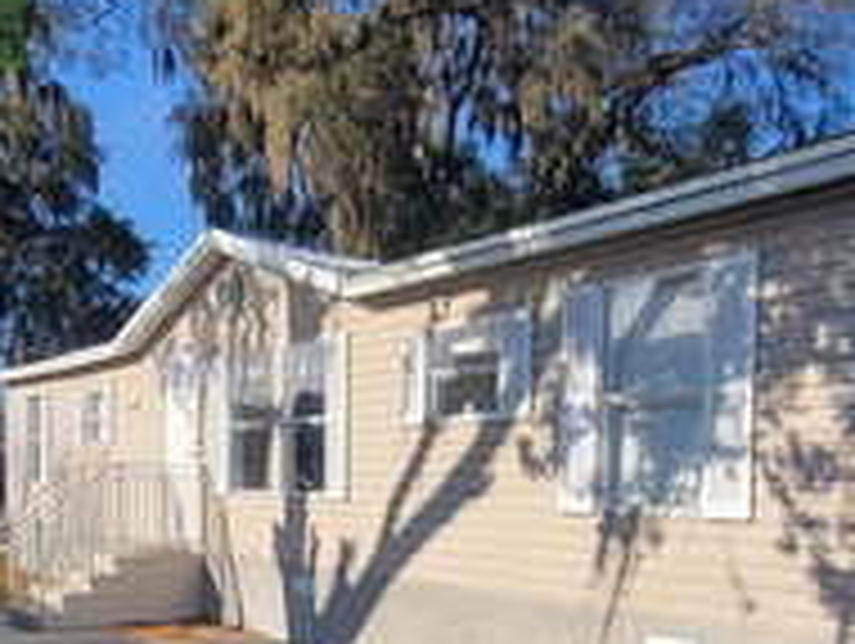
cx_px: 459
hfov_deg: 52.5
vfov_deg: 39.2
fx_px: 866
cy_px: 518
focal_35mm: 35
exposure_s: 1/968
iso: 50
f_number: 2.2
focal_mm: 2.2
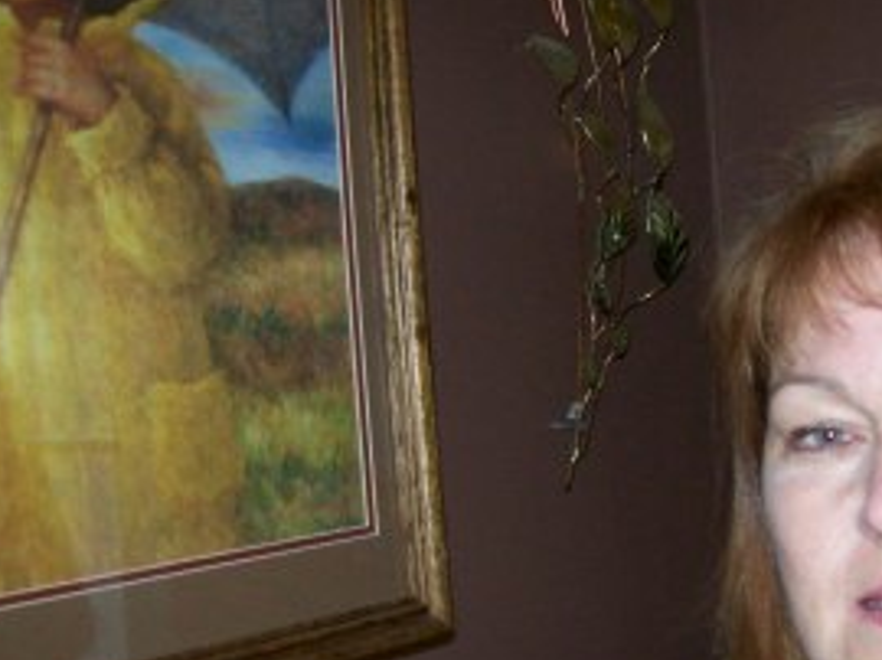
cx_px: 683
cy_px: 420
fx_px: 1527
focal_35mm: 60
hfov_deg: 31.5
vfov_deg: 24.3
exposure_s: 1/64
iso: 200
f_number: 2.7
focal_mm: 6
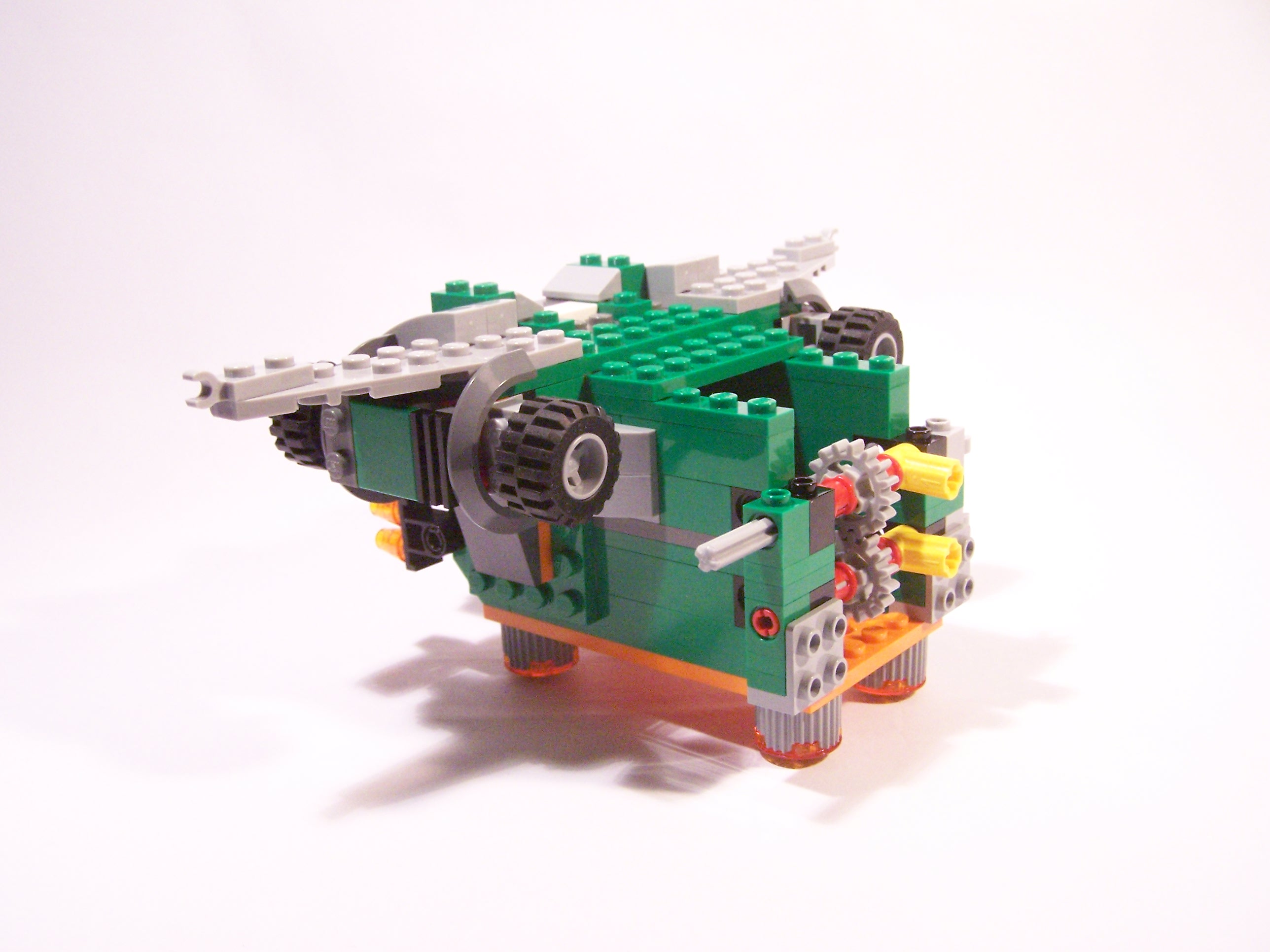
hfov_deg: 49.0
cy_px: 476
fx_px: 1394
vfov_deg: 37.7
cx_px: 635
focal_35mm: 38
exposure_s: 1/45
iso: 400
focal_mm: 6.3
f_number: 3.2
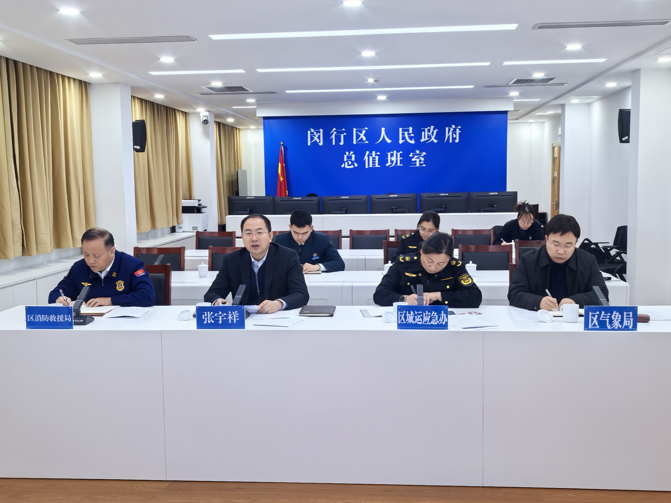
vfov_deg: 35.1
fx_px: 795
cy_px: 252
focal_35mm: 41
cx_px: 336
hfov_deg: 45.8
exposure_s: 1/100
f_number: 4
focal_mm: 5.75
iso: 250
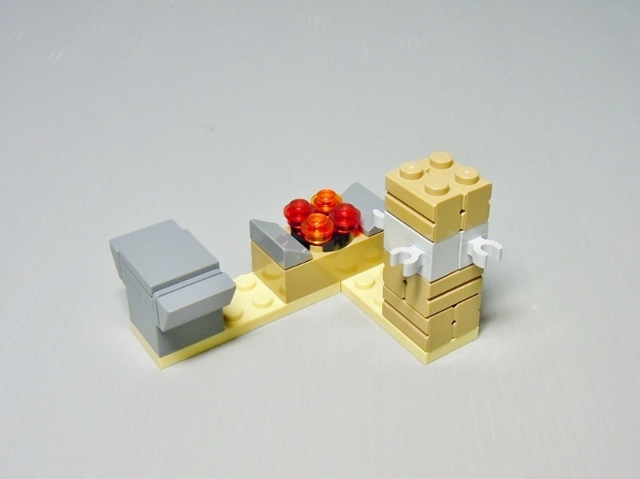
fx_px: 554
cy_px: 240
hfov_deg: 60.0
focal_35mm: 30
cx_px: 320
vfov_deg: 46.7
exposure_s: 1/25
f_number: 3.5
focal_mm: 5.4
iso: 200
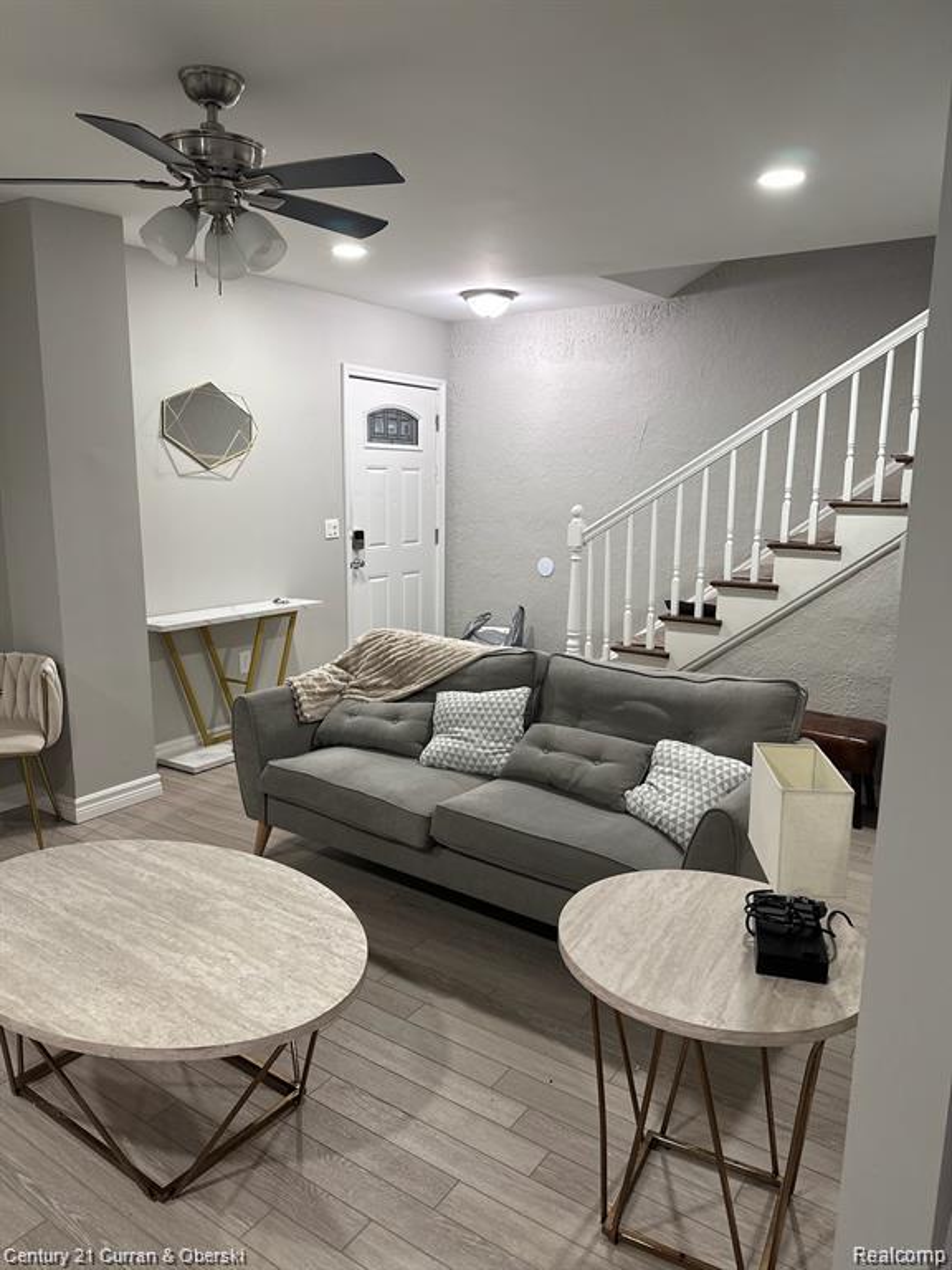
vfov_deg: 71.6
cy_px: 635
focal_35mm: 24
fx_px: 880
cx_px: 476
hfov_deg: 56.8
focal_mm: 6.86
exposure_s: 1/60
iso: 160
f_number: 1.78
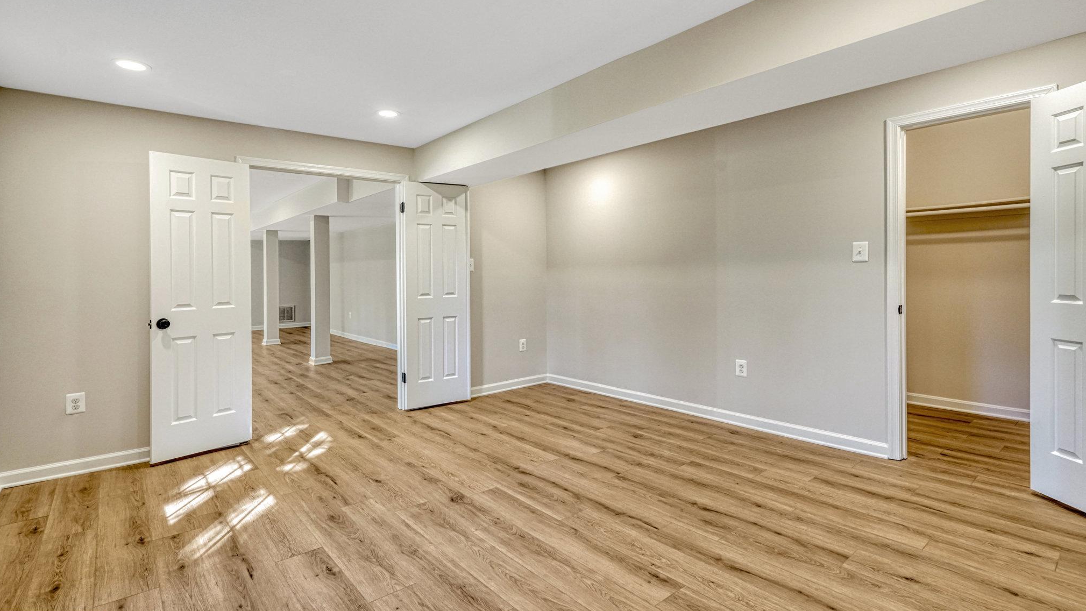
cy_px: 284
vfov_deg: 63.9
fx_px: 490
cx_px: 536
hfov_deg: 95.9
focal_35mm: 17
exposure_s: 1/13
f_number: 8
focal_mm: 16
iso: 1250
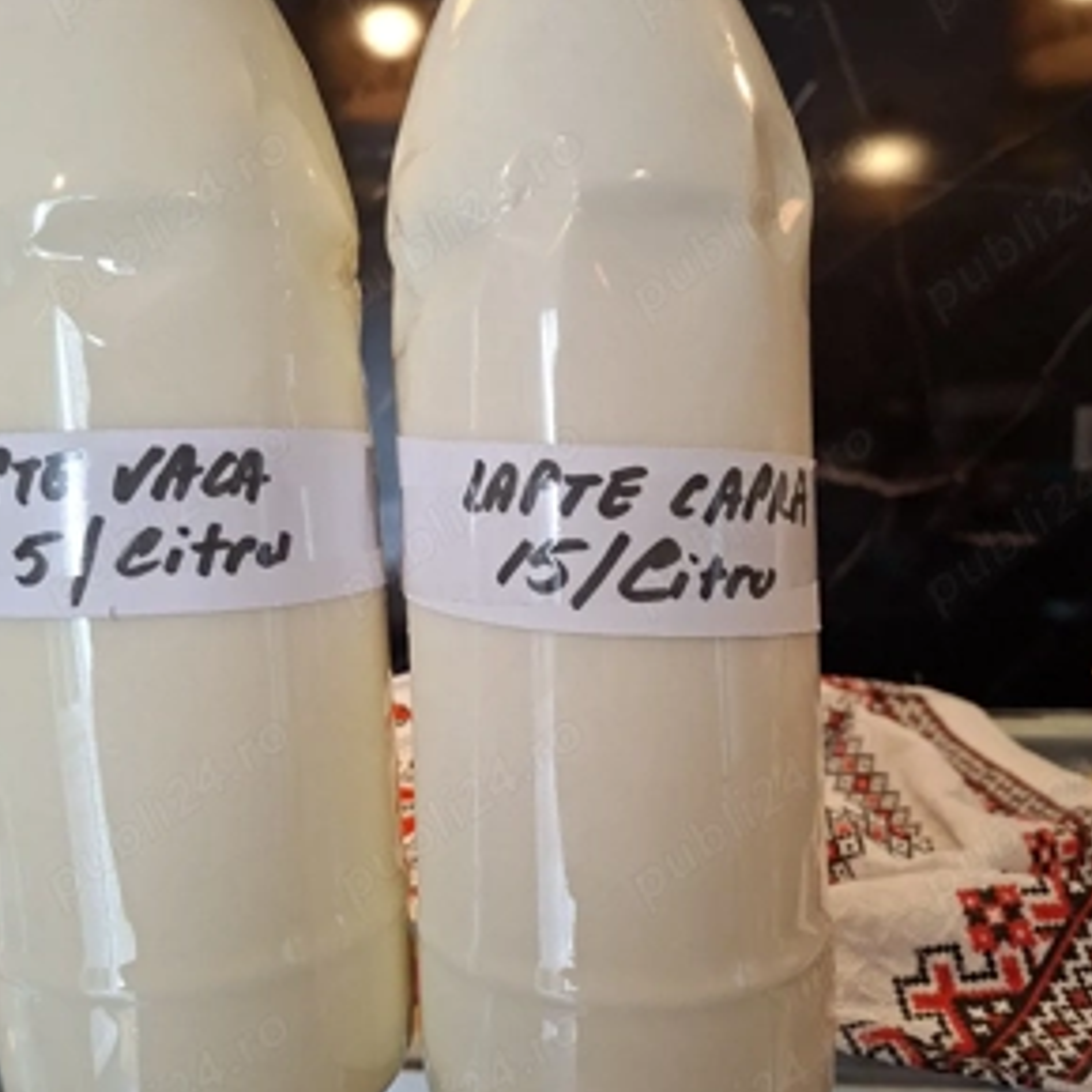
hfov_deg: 57.3
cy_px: 561
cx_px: 535
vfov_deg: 57.3
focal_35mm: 28
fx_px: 999
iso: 200
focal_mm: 5.54
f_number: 1.8
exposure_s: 1/60.2
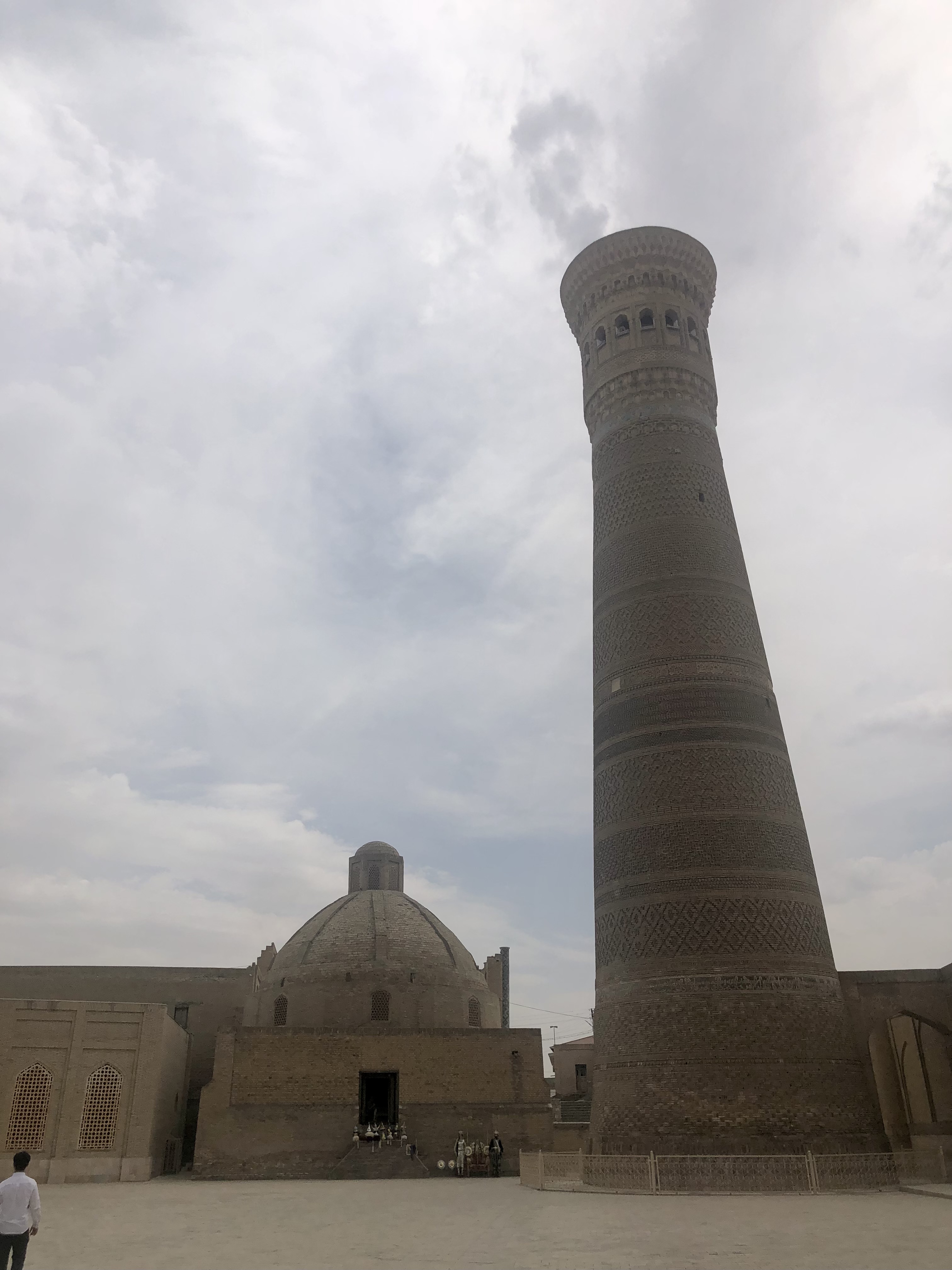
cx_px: 476
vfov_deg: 63.4
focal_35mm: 28
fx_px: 1027
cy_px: 635
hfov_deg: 49.7
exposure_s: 1/6897
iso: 25
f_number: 1.8
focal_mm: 4
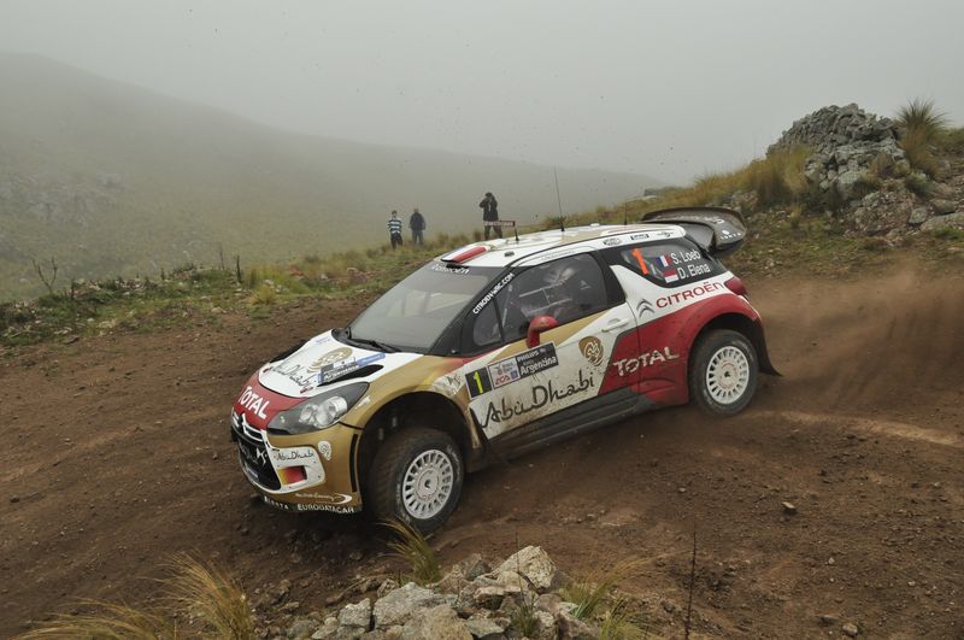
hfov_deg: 57.3
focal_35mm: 33
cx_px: 482
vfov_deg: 39.9
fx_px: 882
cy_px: 320
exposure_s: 1/800
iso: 800
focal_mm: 22
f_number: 9
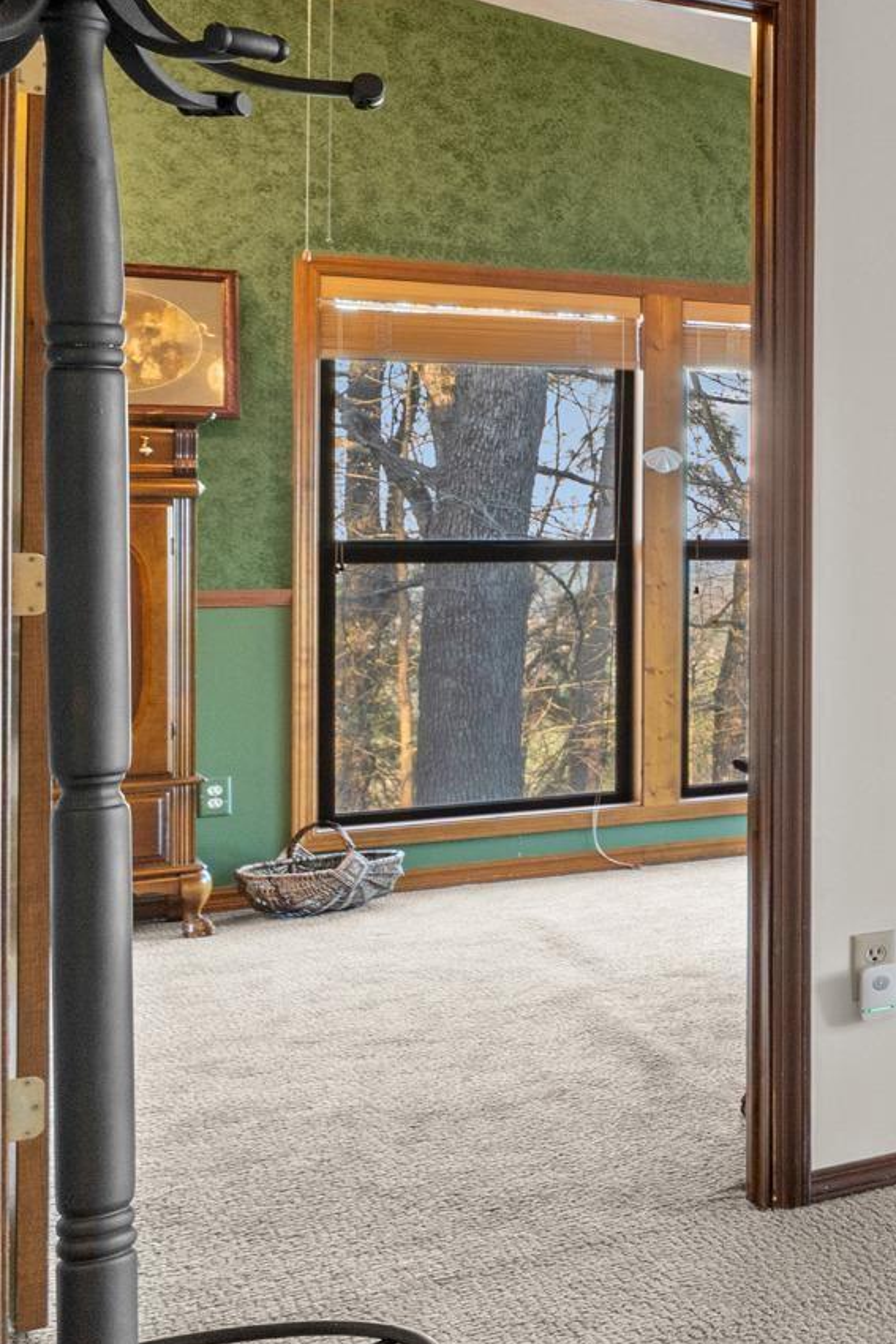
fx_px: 1859
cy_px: 530
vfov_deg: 39.6
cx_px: 1912
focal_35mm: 50
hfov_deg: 17.1
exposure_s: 1/2
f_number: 7.1
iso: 400
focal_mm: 11.3
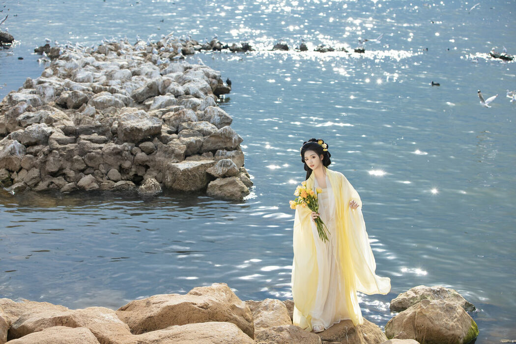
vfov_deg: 19.5
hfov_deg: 28.8
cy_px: 172
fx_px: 1003
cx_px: 258
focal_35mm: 70
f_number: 4.5
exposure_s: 1/640
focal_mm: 70
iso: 200
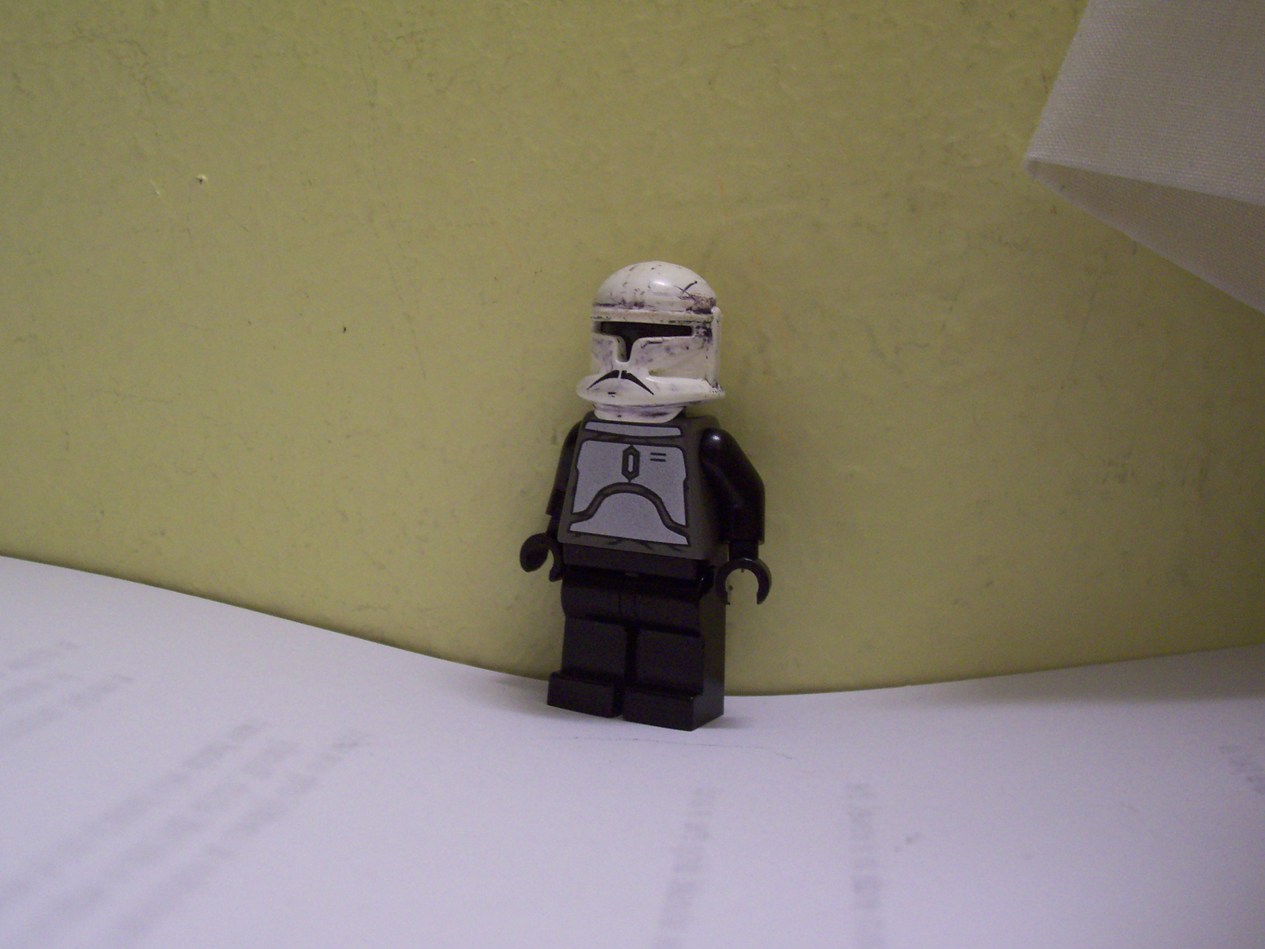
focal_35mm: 42
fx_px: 1535
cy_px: 474
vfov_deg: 34.3
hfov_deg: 44.8
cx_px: 632
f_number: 2.9
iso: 160
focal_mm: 7
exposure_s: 1/8
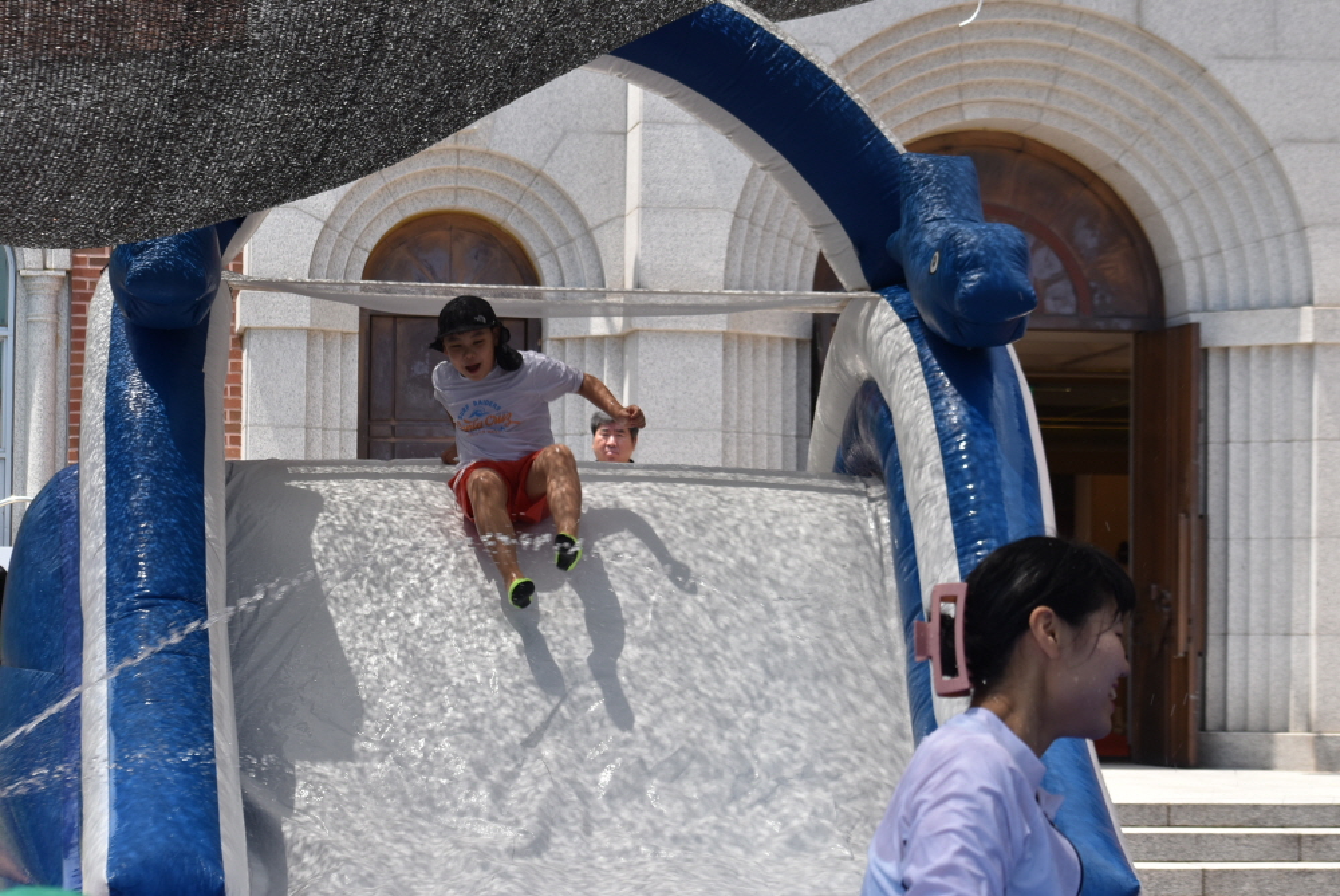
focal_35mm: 117
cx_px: 670
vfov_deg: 11.7
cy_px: 448
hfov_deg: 17.5
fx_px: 4357
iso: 200
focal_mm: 78
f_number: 8
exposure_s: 1/250
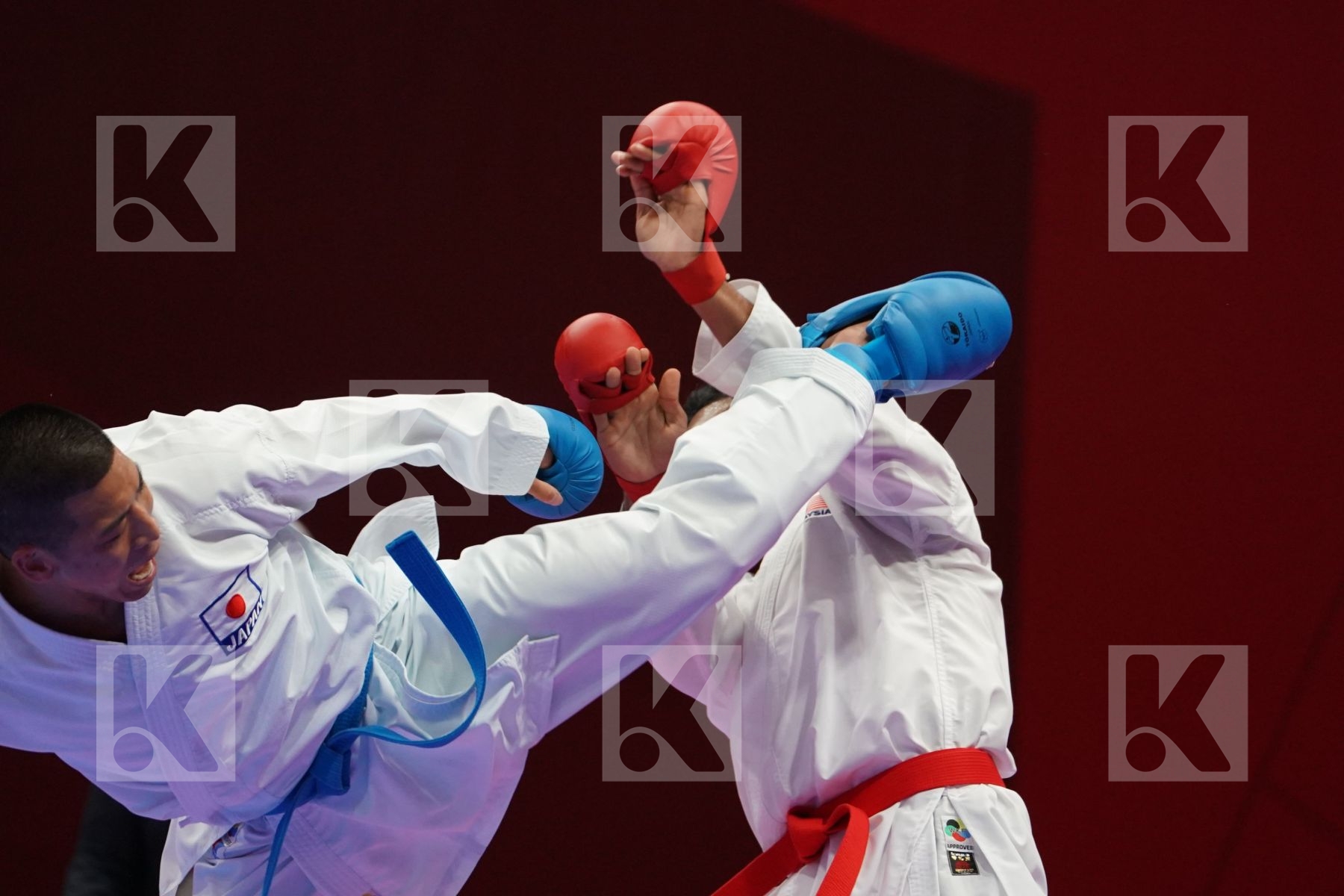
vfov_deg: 3.3
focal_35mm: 420
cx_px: 672
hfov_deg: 4.9
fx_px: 15679
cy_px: 448
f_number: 4
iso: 2500
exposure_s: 1/1000
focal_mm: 280
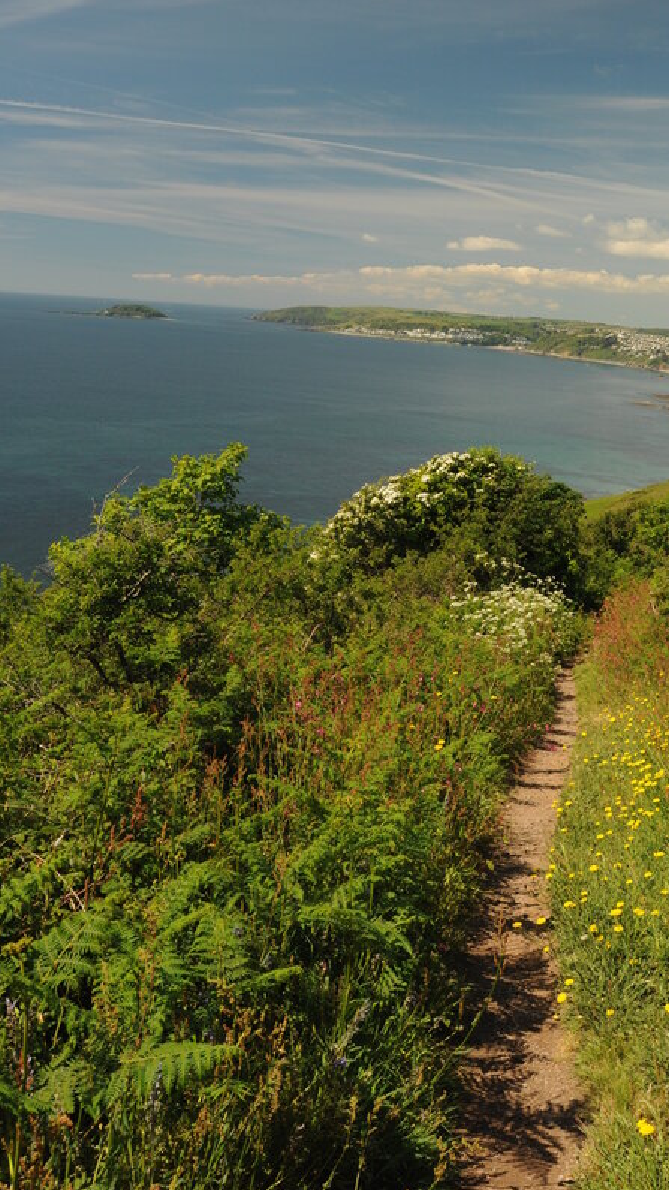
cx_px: 389
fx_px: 1104
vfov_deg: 56.6
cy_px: 600
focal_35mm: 35
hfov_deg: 33.6
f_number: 8
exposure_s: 1/250
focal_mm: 22
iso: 320
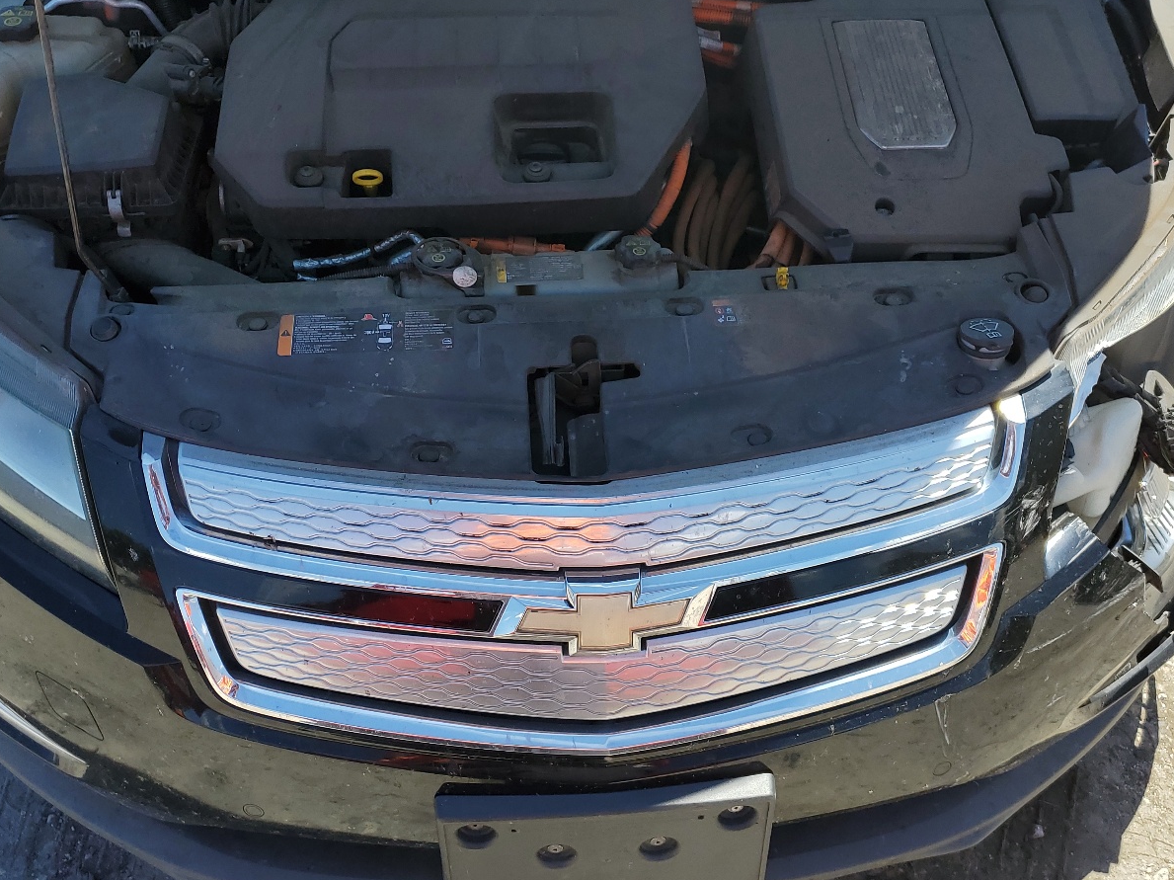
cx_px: 582
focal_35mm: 35
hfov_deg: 52.6
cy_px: 342
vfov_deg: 40.5
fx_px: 1187
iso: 50
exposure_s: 1/1667
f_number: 1.5
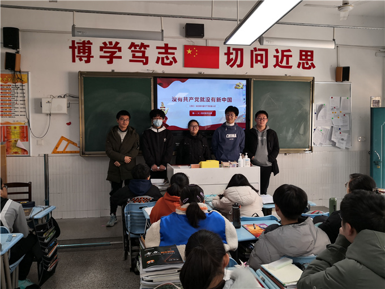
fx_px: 300
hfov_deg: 65.3
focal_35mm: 27
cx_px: 192
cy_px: 144
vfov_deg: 51.4
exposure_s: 1/100
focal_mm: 3.95
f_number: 1.6
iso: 100
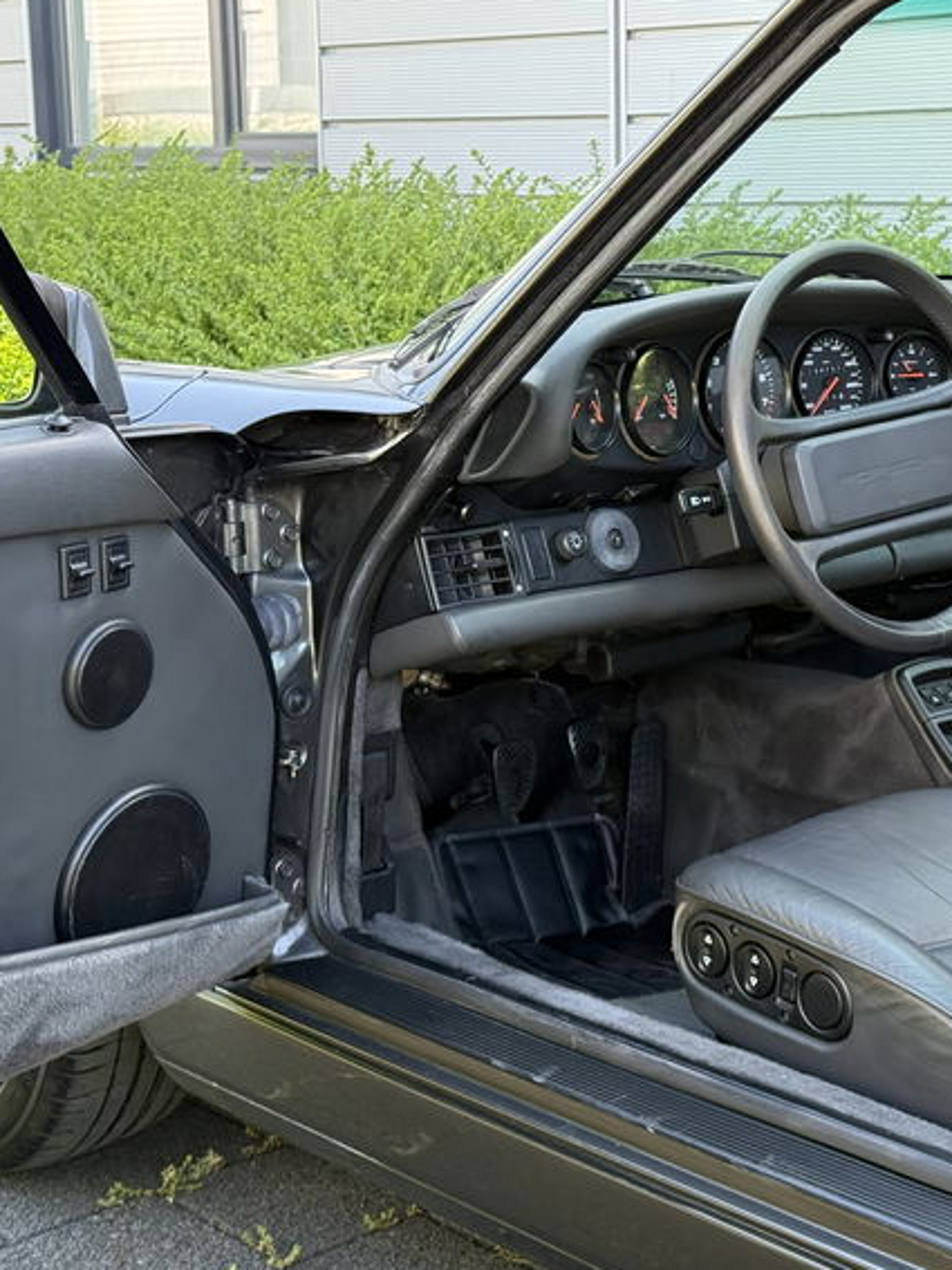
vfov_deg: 29.8
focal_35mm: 65
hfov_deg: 22.4
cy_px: 634
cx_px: 676
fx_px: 2384
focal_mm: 6.76
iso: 200
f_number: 1.78
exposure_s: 1/232
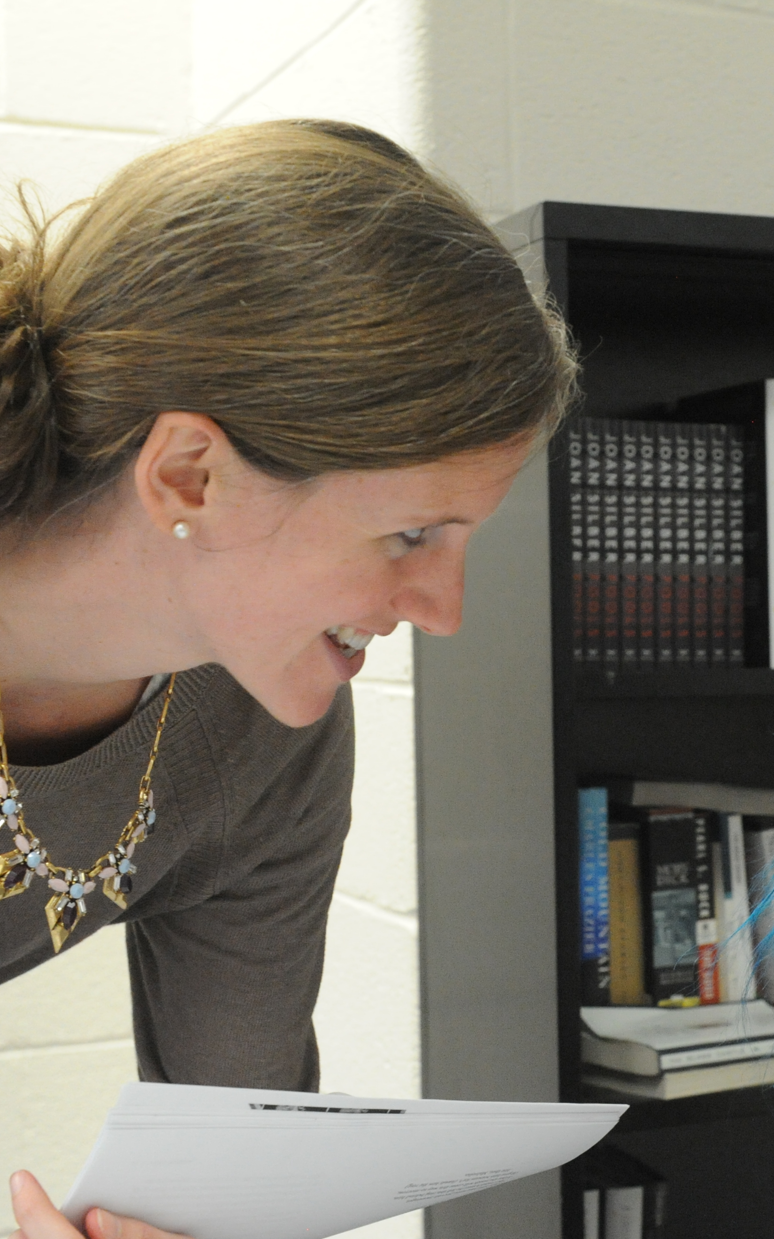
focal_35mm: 69
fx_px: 2329
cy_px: 652
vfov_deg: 29.8
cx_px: 661
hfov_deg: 18.6
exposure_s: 1/80
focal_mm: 42
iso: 6400
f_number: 5
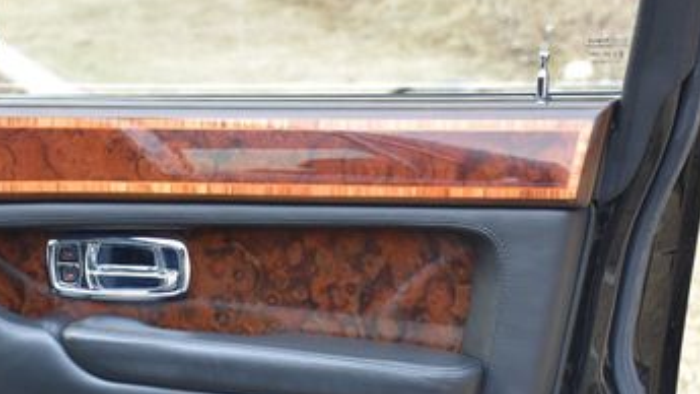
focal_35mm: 111
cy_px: 414
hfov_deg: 19.1
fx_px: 2060
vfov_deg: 10.8
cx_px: 170
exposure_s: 1/80
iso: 800
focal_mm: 38
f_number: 4.2
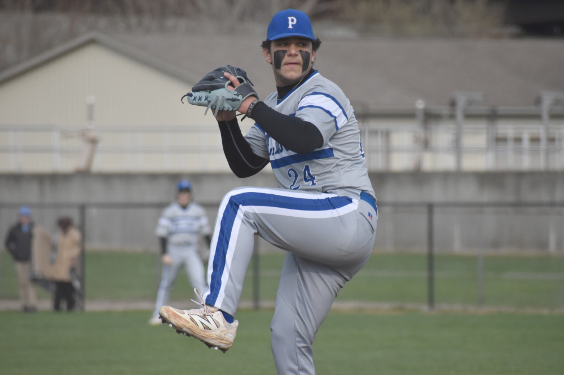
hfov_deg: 4.6
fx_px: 7047
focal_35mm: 450
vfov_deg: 3.1
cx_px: 282
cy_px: 188
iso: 1250
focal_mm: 300
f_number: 6.3
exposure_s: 1/4000
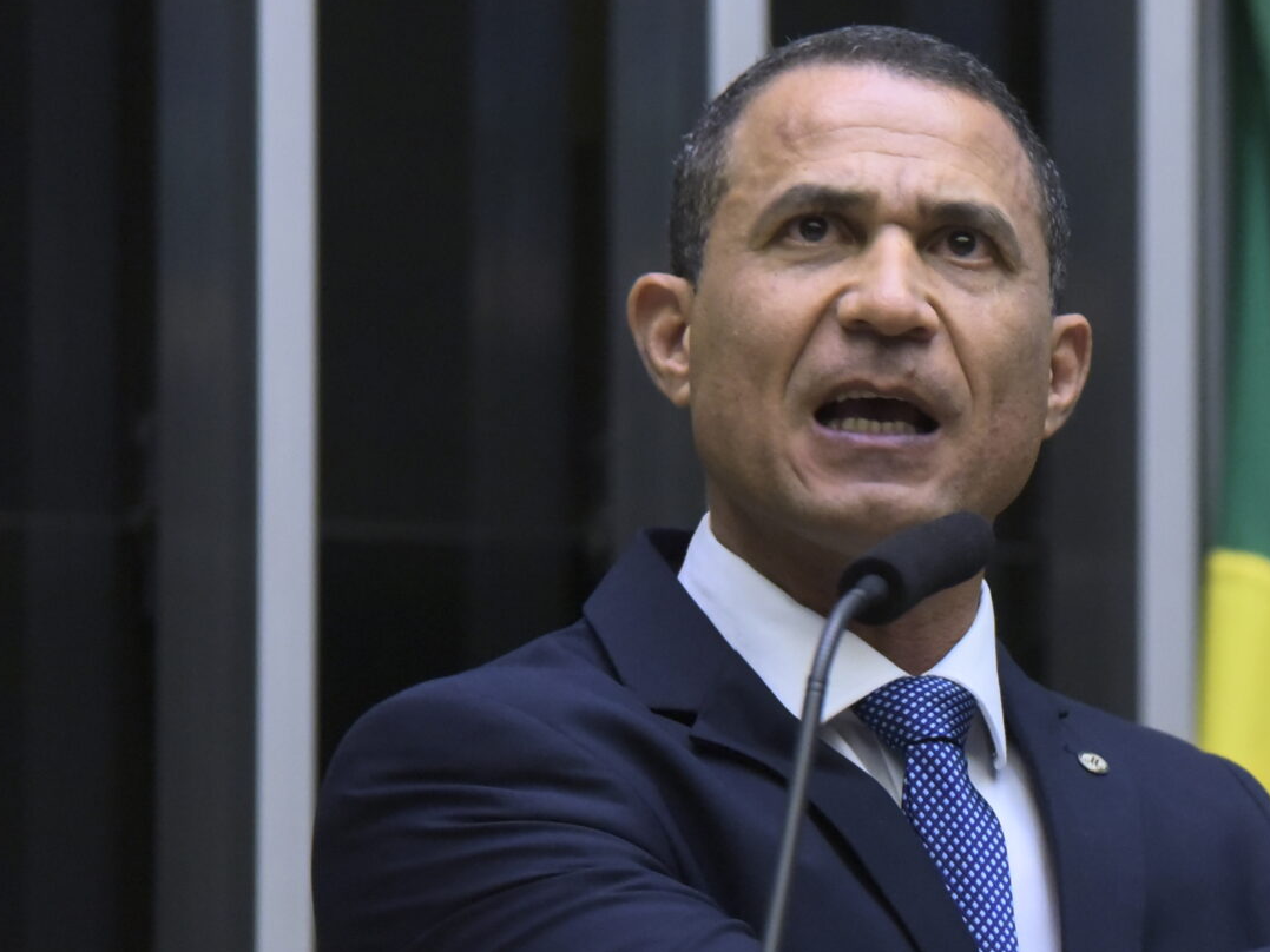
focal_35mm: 343
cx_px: 1500
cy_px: 626
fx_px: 12585
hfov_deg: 5.7
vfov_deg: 4.3
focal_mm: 150
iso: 6400
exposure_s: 1/160
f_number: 3.5
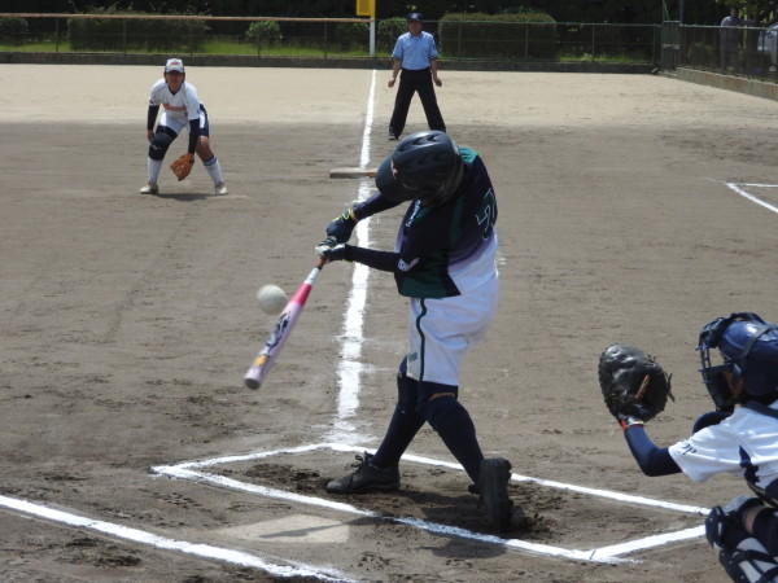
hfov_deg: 17.1
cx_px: 389
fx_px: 2585
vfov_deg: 12.9
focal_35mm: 115
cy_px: 292
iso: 100
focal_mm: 20.6
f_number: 5
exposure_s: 1/800
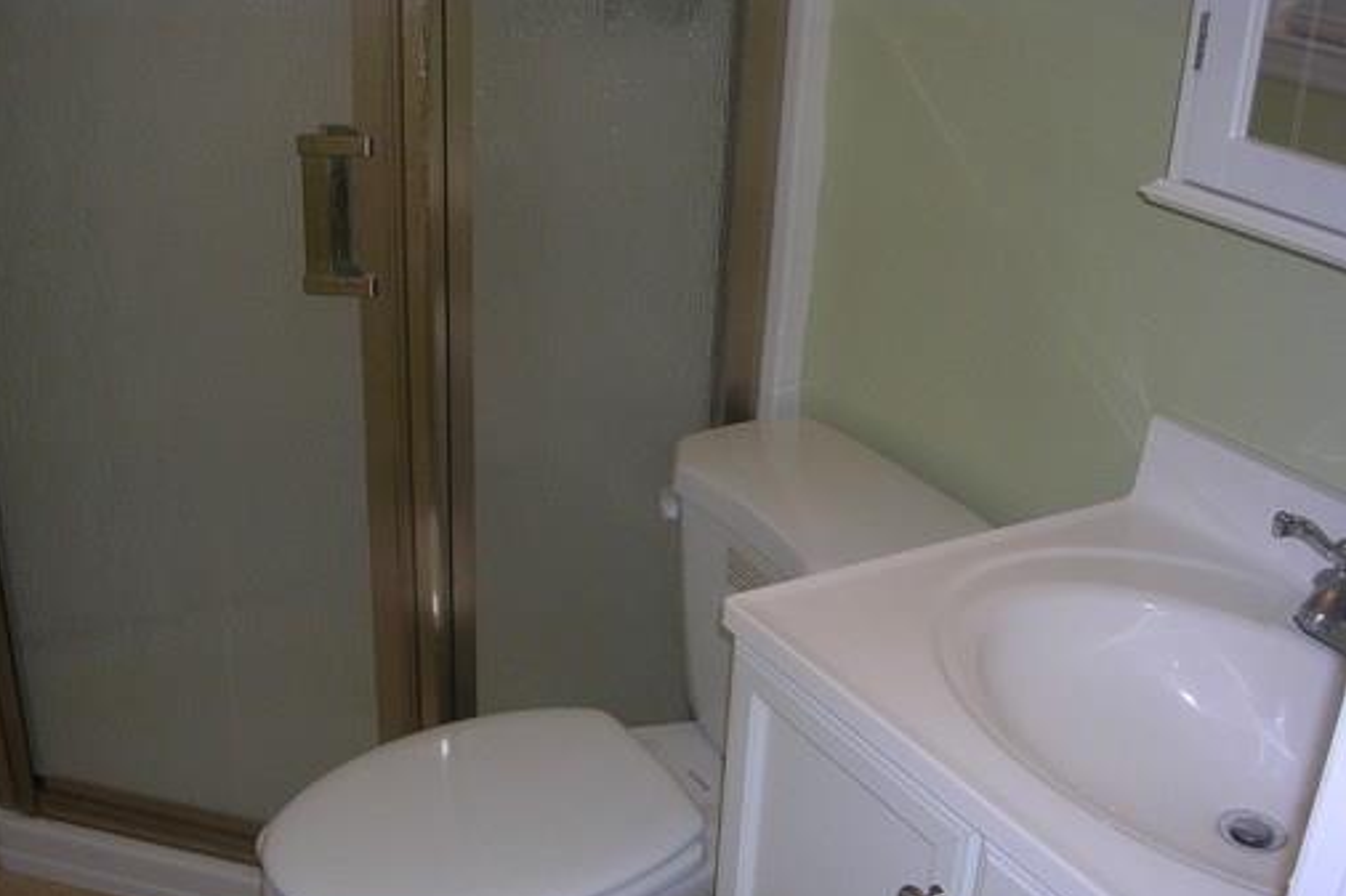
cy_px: 505
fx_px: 1495
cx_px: 668
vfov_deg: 33.3
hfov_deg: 48.5
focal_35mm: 40
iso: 50
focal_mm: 5.8
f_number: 2.8
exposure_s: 1/60.1
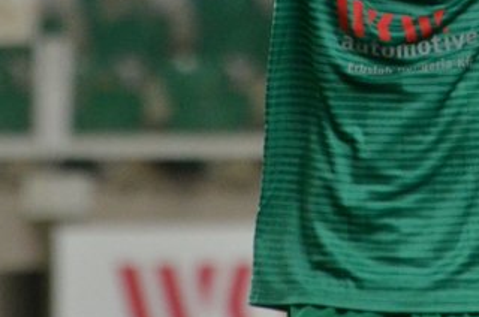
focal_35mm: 1462
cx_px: 575
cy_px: -110
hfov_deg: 1.4
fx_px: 19414
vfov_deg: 0.9
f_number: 5.6
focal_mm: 260
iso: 1600
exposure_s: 1/320
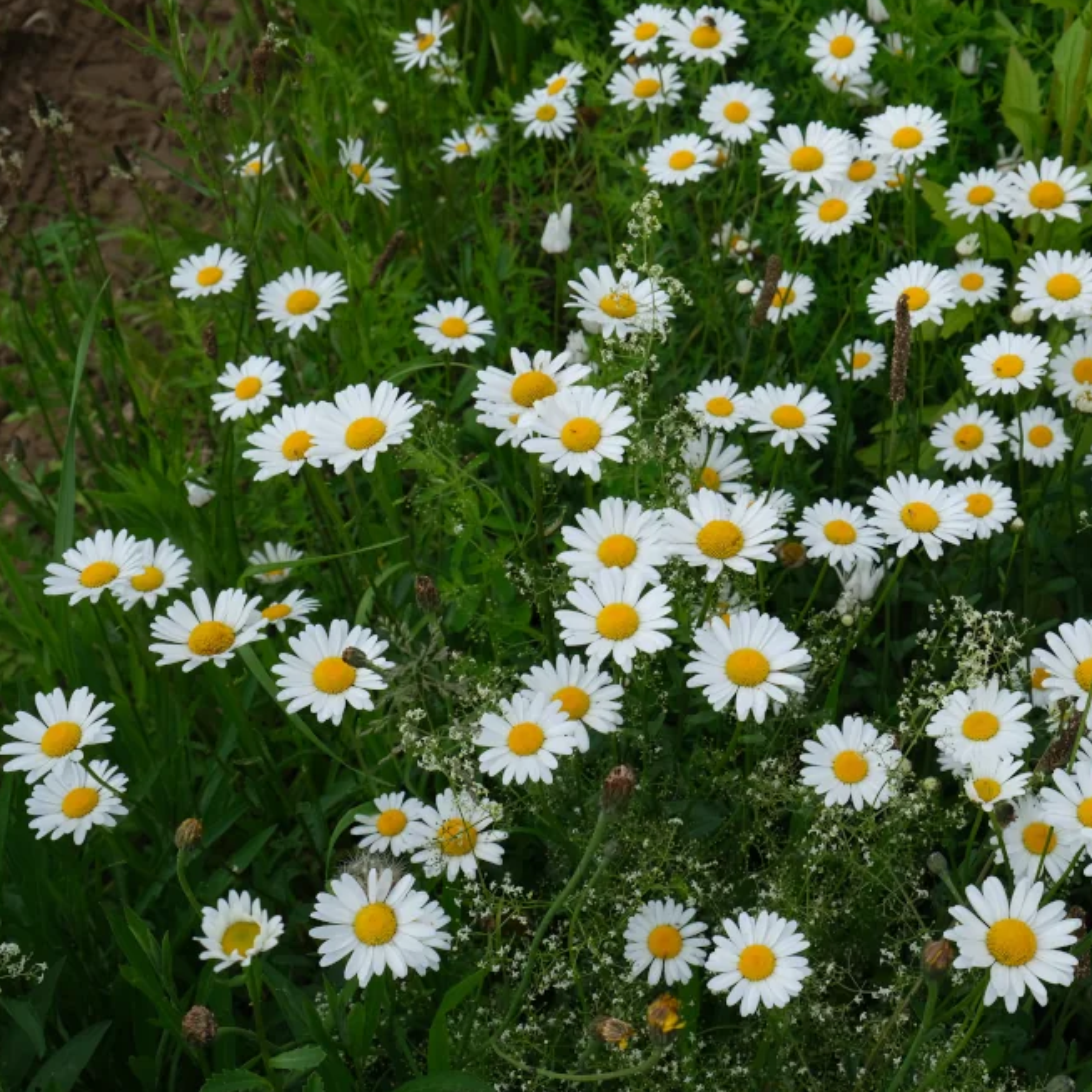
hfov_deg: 32.4
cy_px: 543
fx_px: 1856
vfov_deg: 32.8
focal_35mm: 52
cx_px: 776
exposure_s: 1/280
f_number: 7.1
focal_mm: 26.5
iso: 160
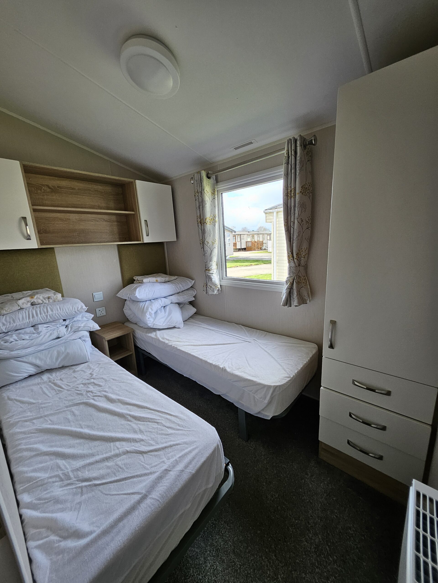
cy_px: 292
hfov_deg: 89.9
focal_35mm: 13
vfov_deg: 106.2
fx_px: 219
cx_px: 219
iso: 50
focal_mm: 1.74
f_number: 2.2
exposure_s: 1/100
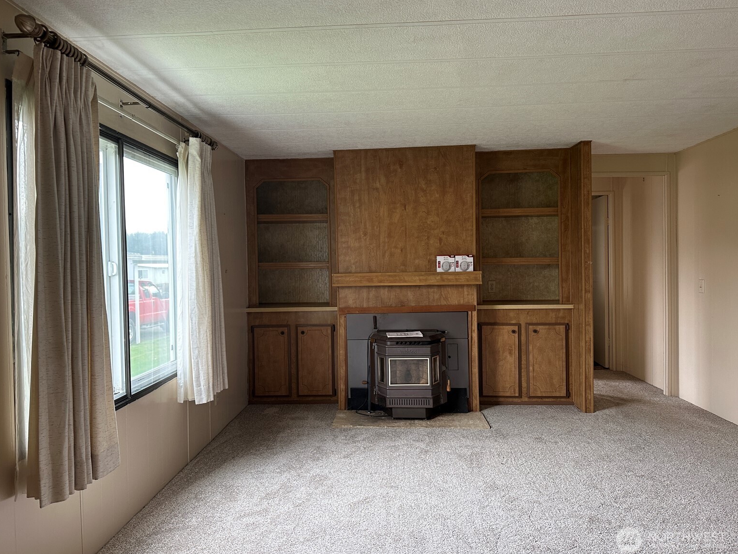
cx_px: 356
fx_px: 533
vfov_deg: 54.9
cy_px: 271
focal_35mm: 25
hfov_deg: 69.4
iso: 125
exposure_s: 1/60
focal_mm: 6.86
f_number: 1.78
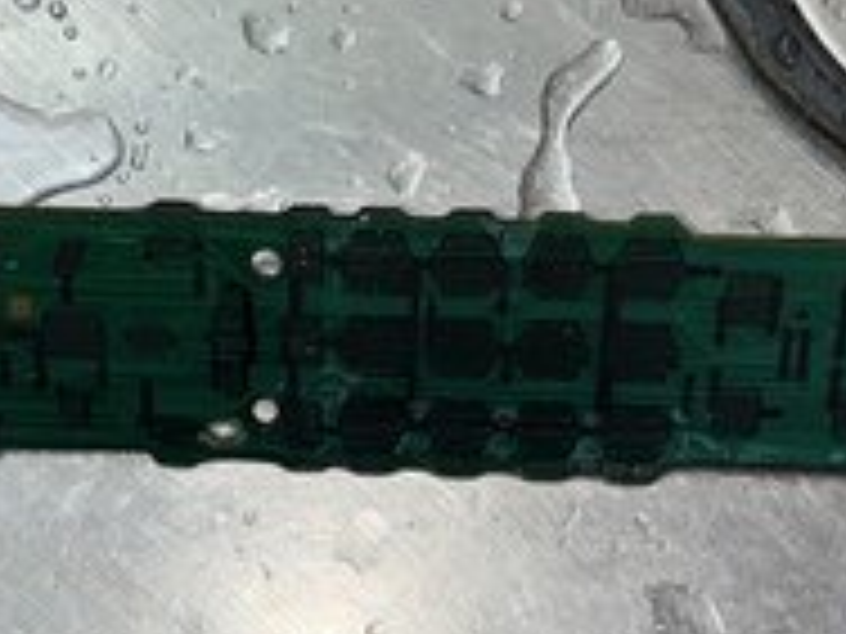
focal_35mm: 82
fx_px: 2004
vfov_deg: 18.0
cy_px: 369
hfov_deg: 23.7
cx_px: 270
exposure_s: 1/16
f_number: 1.6
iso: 32
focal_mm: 5.1
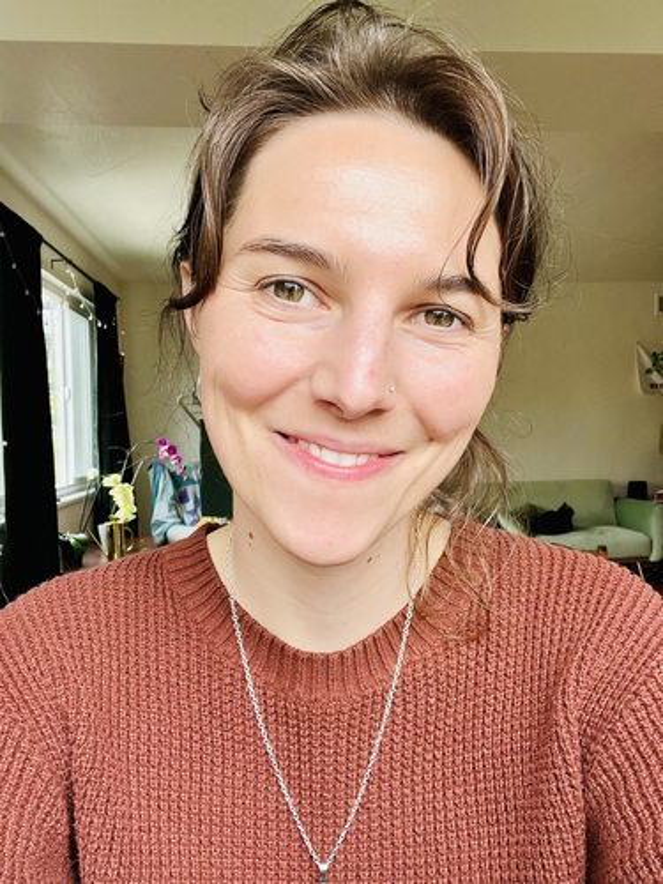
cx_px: 332
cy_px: 442
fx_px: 766
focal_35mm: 30
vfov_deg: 60.0
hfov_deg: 46.8
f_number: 2.2
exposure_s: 1/121
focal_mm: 2.71
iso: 40
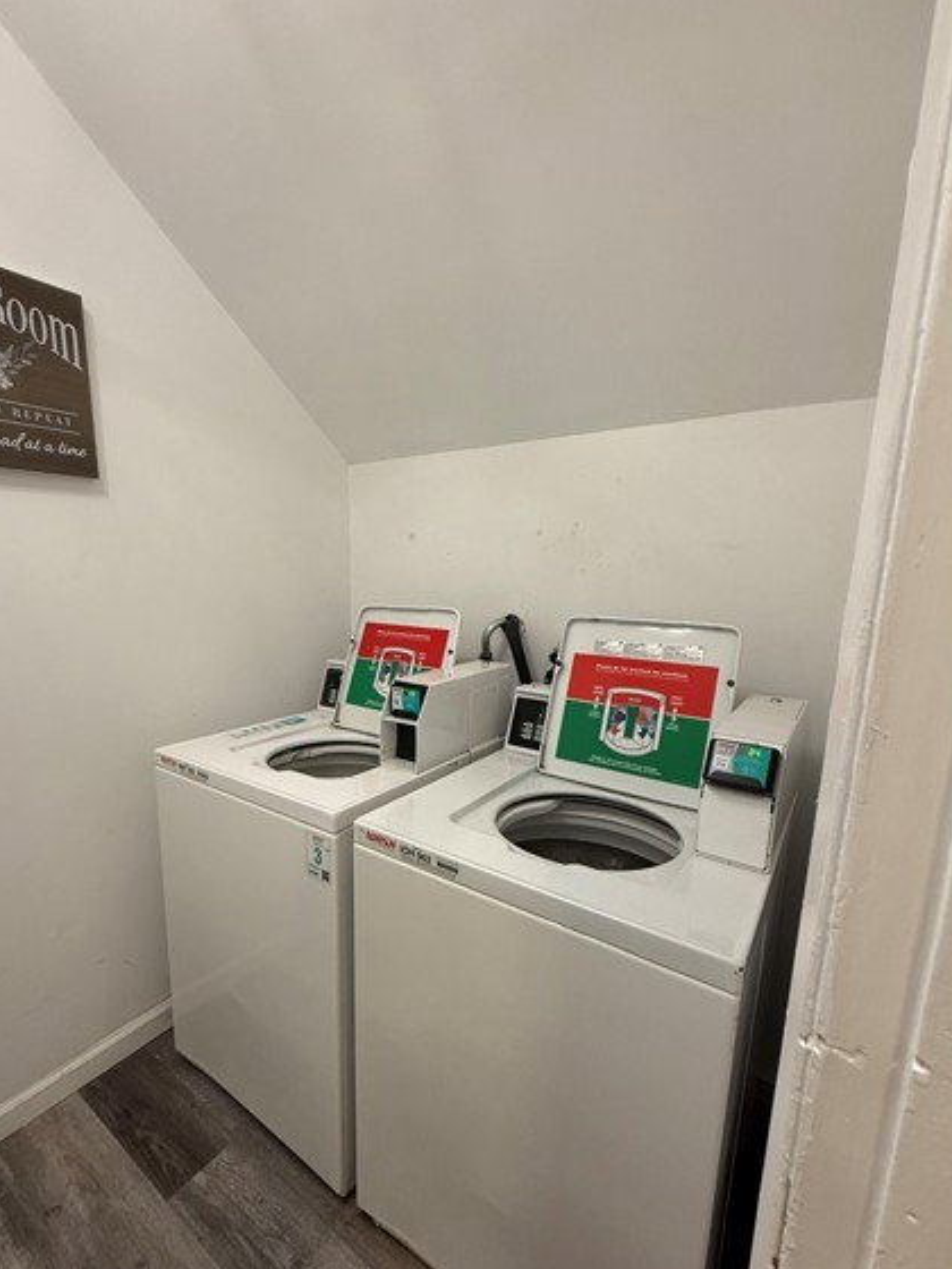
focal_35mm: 16
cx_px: 428
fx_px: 587
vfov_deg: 94.3
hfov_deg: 77.9
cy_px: 680
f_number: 2.2
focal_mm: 2.22
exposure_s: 1/120
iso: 250
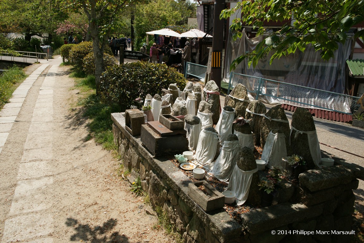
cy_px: 122
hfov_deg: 61.9
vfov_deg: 43.6
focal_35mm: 30
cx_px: 182
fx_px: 303
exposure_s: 1/400
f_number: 11
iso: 400
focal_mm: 30
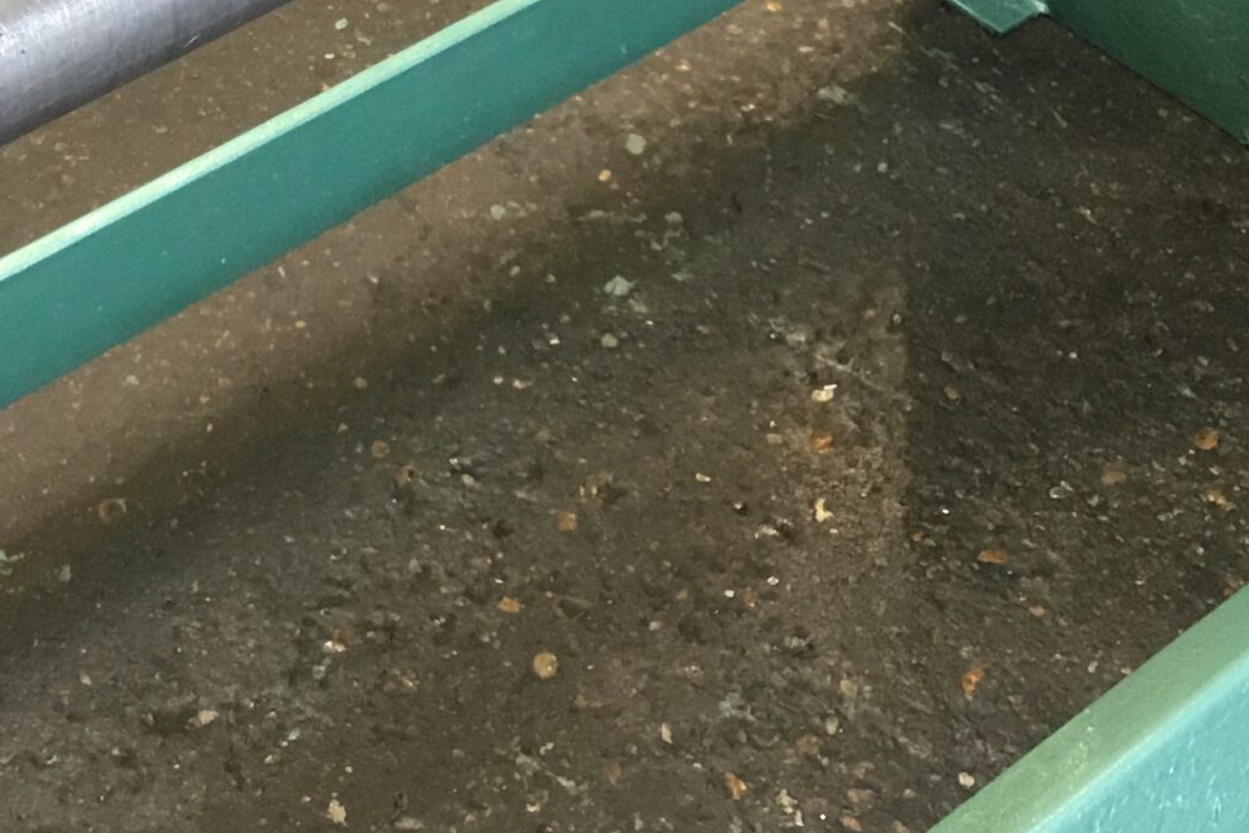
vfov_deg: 16.7
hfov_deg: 25.1
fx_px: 2775
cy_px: 28
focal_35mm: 80
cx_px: 324
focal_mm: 3.3
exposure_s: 1/33
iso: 160
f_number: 2.4
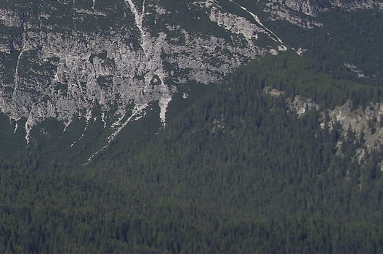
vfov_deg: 7.0
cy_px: 7
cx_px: -228
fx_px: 2083
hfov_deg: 10.1
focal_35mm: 196
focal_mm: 29
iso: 100
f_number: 8
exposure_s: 1/500
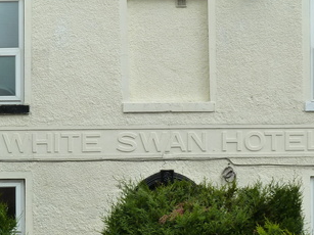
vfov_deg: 5.6
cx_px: 146
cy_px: 132
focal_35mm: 267
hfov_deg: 7.4
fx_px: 2421
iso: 125
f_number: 4.4
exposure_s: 1/200
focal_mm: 21
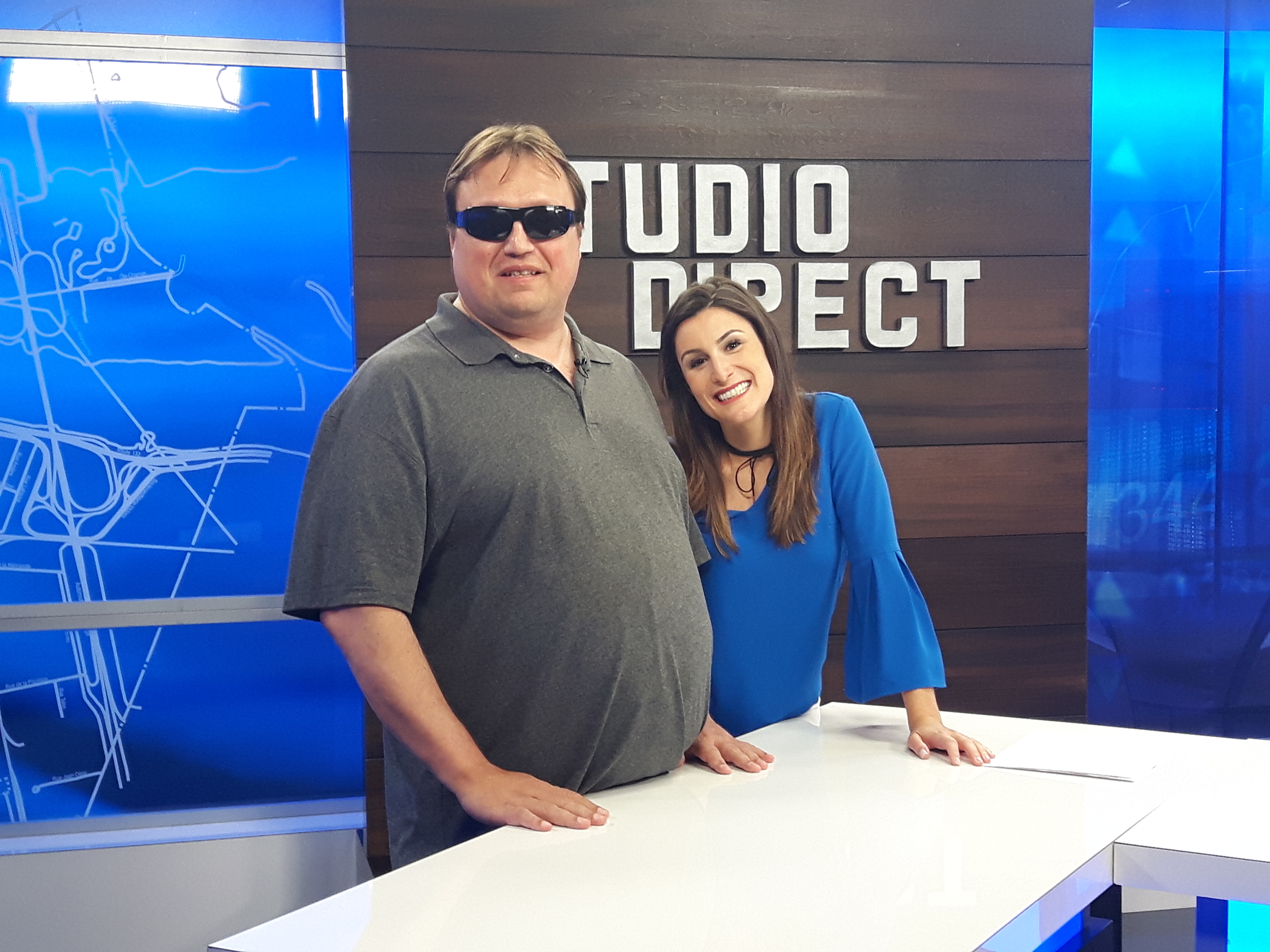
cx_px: 635
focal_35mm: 31
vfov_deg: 45.4
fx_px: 1137
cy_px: 476
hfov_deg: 58.4
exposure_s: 1/33
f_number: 1.9
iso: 80
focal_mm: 3.7
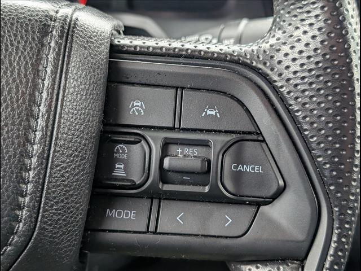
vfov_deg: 29.7
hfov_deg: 38.9
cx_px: 180
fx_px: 511
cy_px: 136
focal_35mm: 49
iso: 425
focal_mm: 6.9
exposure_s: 1/108
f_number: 1.68
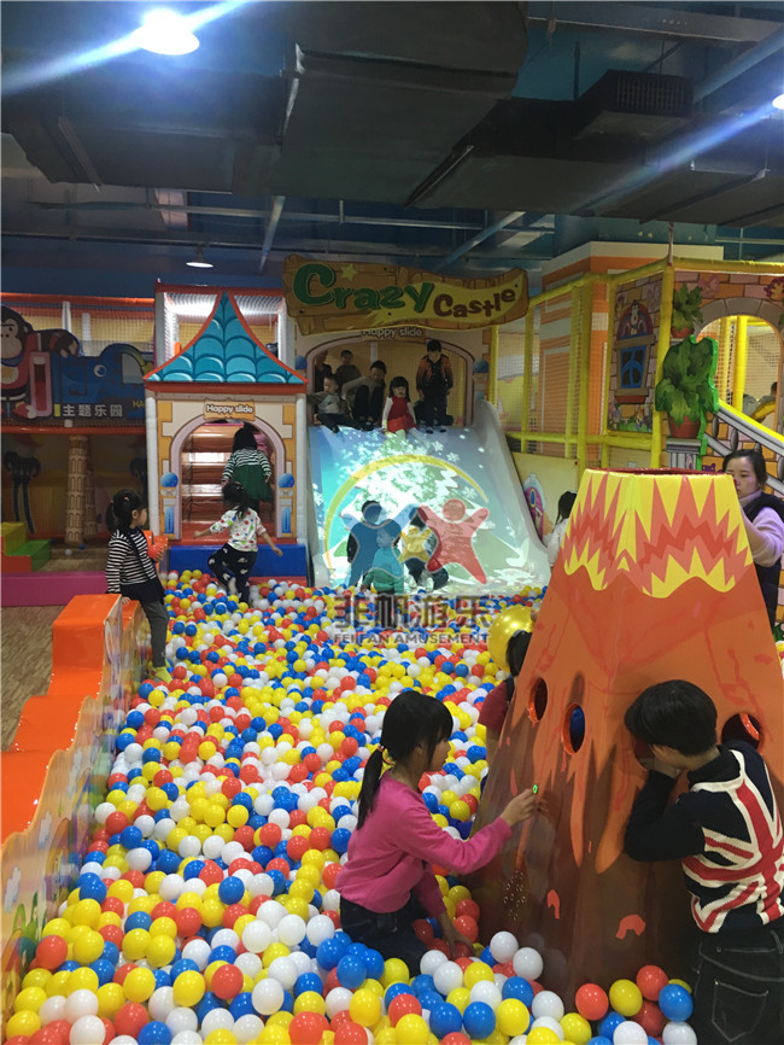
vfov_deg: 61.6
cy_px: 522
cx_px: 392
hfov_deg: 48.2
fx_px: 875
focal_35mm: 29
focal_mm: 4.15
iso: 125
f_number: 2.2
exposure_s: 1/33
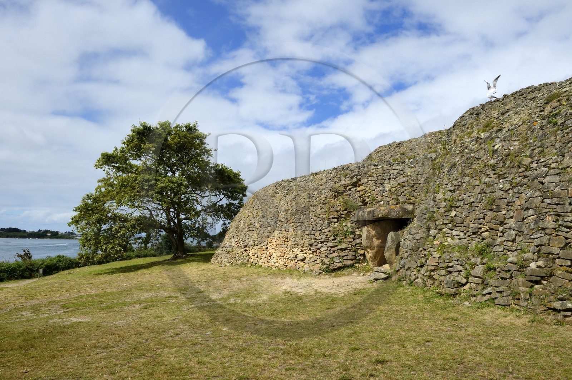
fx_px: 381
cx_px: 286
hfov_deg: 73.8
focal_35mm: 24
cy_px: 190
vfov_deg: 53.1
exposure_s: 1/320
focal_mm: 24
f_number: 14
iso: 200
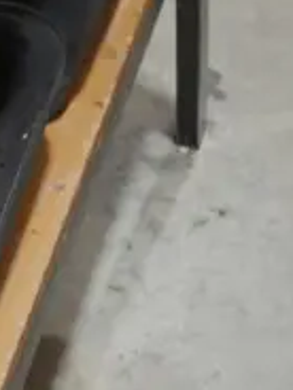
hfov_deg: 5.8
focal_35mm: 245
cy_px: -212
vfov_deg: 7.9
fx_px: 2765
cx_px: -477
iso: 400
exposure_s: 1/60
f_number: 4.7
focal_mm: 22
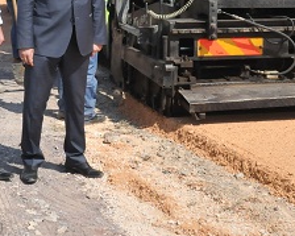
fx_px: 916
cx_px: 104
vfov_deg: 14.3
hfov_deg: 18.2
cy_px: -34
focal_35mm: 105
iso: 800
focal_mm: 26
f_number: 13
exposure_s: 1/640
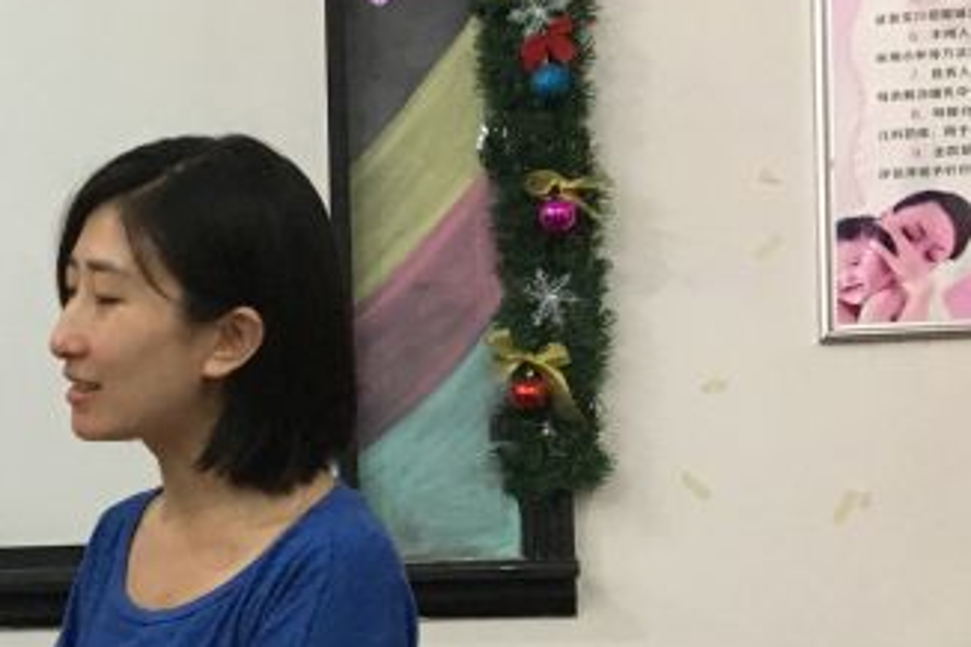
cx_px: -119
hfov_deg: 25.2
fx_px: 1995
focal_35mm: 74
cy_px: 572
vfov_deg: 18.1
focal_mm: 4.15
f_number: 2.2
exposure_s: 1/25
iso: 250
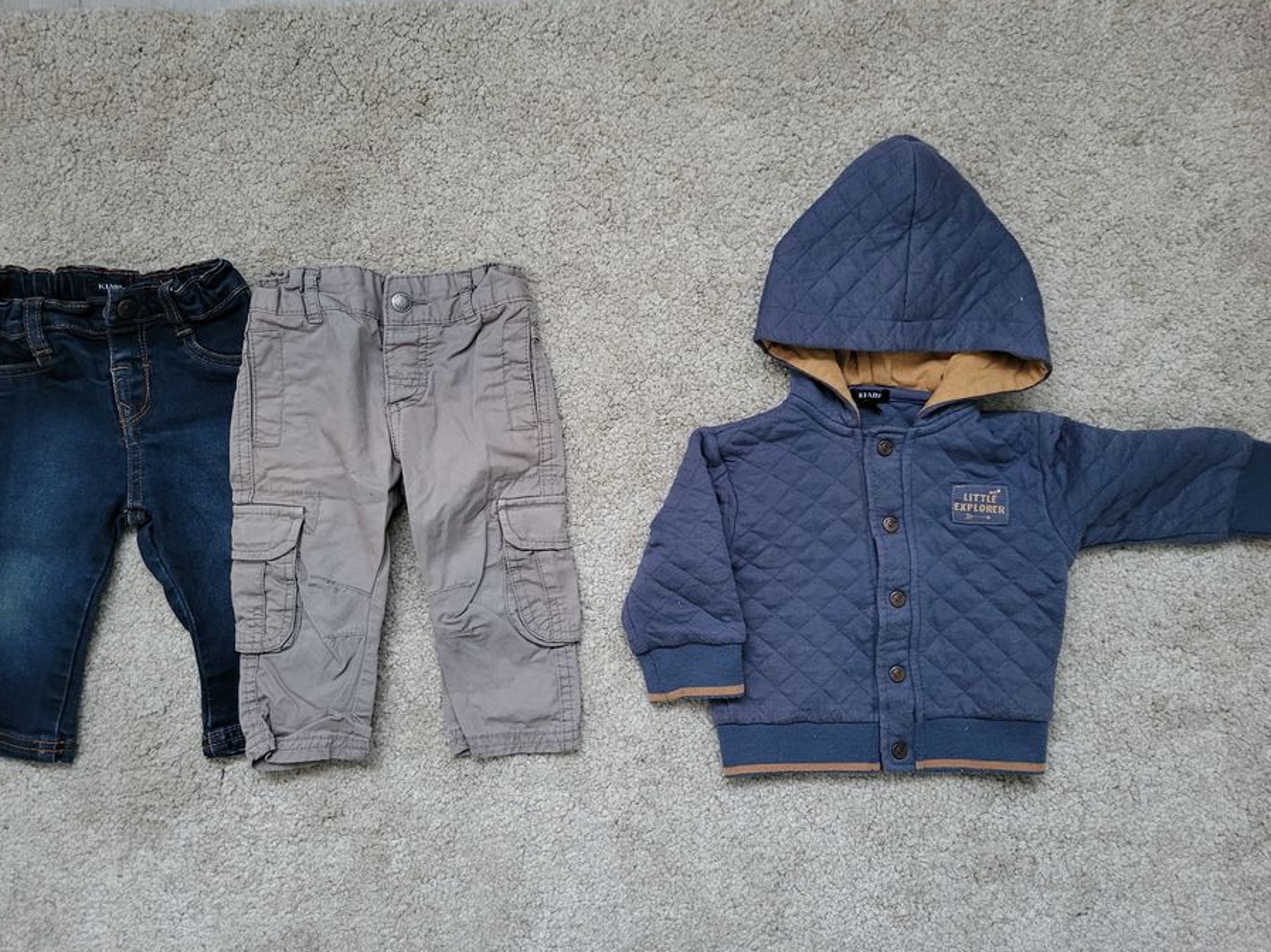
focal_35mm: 29
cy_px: 470
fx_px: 1064
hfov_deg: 61.6
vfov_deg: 48.2
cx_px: 602
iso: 500
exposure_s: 1/25
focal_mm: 5.4
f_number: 1.8
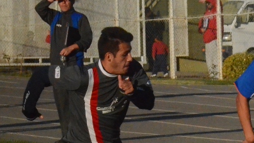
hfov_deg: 2.7
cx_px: 278
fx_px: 5363
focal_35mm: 796
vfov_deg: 1.5
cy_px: 167
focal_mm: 200
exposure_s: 1/5000
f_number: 18
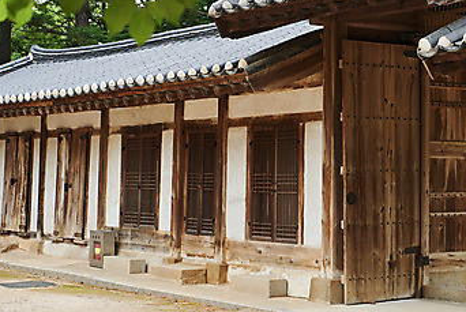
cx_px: 330
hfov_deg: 24.0
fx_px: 1089
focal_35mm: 84
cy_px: 84
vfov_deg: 16.2
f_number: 5
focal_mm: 48
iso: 400
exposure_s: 1/500
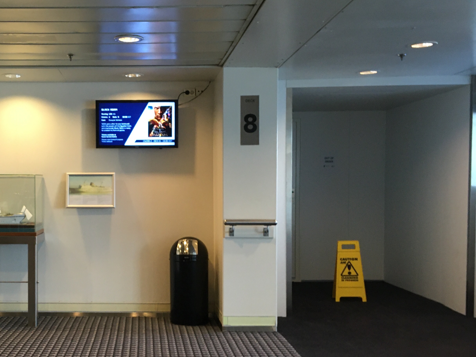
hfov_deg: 38.9
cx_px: 135
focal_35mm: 48
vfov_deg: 30.2
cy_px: 217
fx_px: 660
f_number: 2.2
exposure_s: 1/33
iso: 125
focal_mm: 4.15
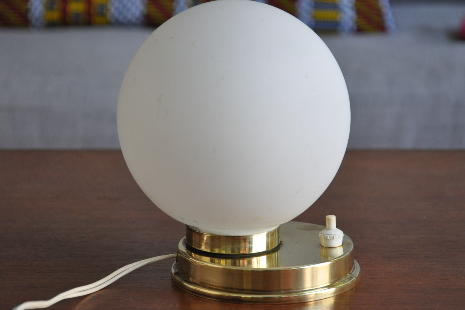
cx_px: 232
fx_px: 1744
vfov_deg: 10.2
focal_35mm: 135
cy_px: 155
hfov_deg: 15.2
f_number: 5.6
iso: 1400
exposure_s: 1/125
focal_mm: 90
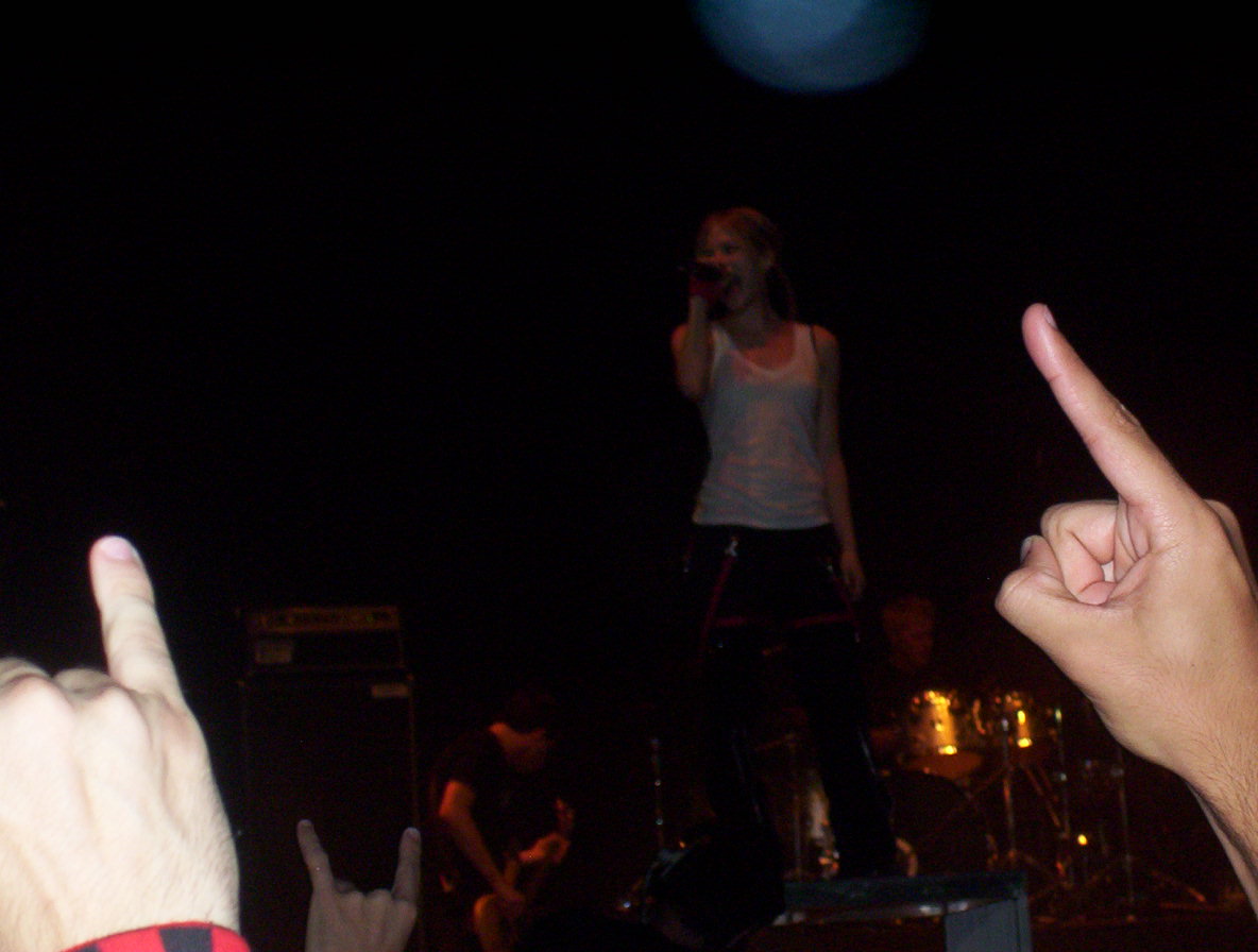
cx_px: 629
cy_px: 476
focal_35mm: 124
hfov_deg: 15.8
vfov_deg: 12.0
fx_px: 4521
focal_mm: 16.3
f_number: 4.62
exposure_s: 1/125
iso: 140
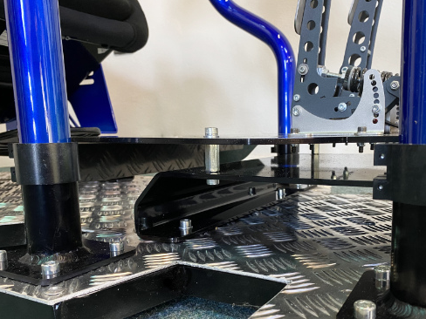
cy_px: 194
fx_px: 394
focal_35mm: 32
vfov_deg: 43.9
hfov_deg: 56.3
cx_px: 258
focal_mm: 4.2
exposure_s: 1/50
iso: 400
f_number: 1.8
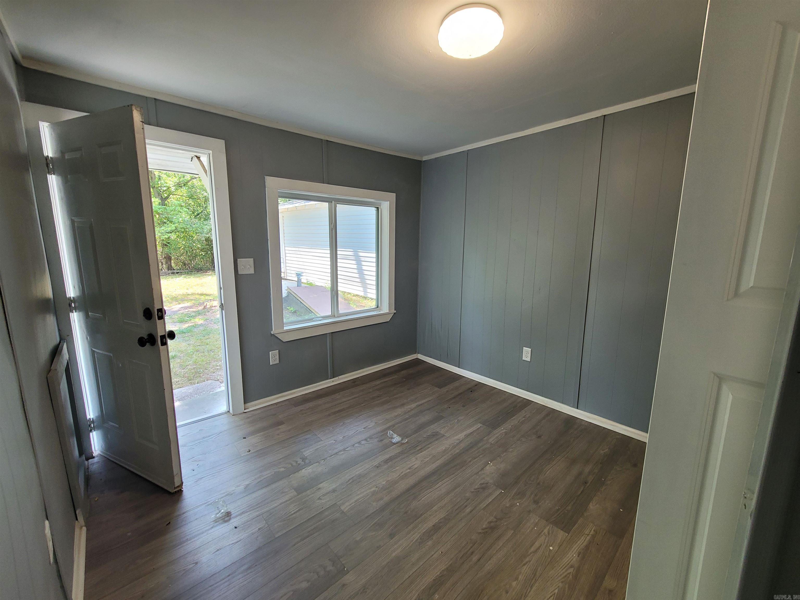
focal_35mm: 13
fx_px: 300
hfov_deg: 106.2
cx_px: 400
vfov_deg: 89.9
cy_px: 300
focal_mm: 2.2
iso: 125
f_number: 2.2
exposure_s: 1/60
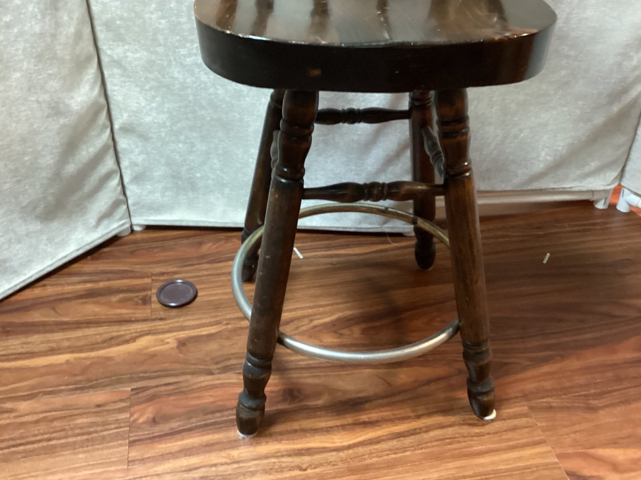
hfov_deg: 52.6
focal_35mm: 35
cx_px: 323
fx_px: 648
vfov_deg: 40.7
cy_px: 219
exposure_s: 1/20
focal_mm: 3.3
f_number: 2.4
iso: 640
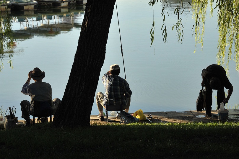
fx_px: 770
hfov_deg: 17.6
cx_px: 120
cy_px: 80
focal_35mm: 116
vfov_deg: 11.8
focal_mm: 116
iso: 640
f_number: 14
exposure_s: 1/320
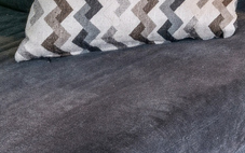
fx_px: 681
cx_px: 602
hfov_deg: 13.8
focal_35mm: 102
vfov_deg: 10.7
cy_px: -234
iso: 400
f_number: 13
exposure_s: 1/6
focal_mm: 14
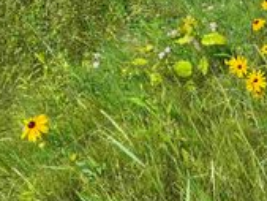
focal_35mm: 71
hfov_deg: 24.3
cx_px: 338
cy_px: 7
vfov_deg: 20.2
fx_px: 548
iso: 80
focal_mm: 6.76
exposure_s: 1/2710
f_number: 1.78
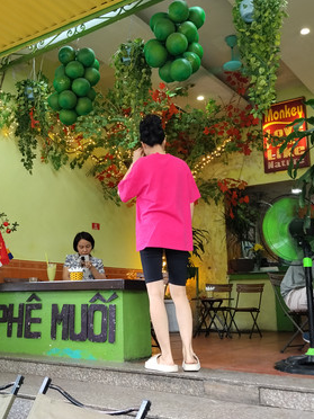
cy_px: 209
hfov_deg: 36.7
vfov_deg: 47.9
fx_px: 472
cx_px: 124
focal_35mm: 39
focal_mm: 4.22
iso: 125
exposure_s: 1/50
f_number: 1.8
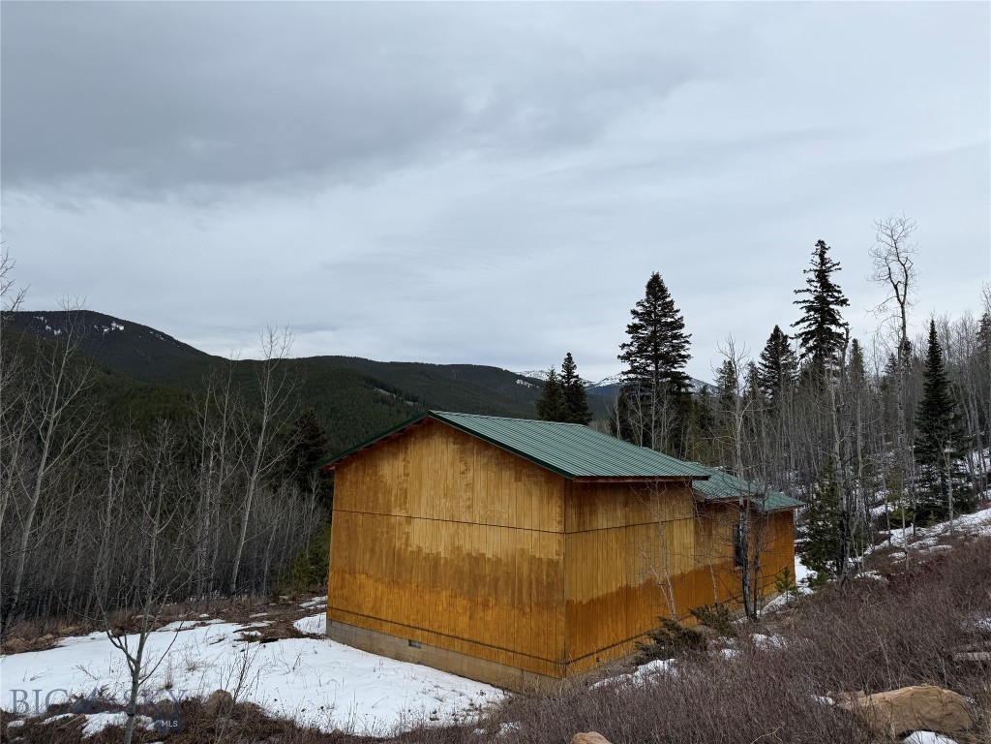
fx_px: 687
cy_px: 372
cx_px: 496
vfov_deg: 56.8
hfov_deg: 71.6
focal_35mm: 24
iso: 80
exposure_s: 1/1949
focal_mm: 6.76
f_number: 1.78
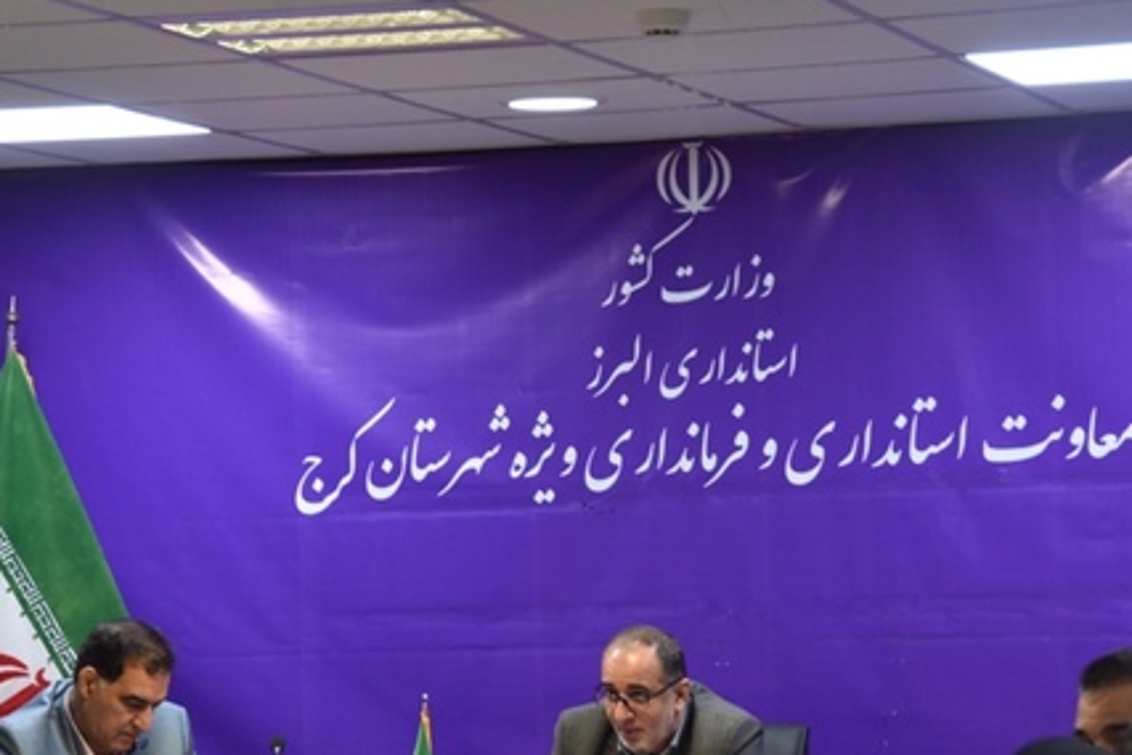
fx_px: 3743
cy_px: 477
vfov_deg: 11.5
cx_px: 400
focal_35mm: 119
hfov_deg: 17.2
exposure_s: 1/50
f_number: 5.3
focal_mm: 82
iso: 1000
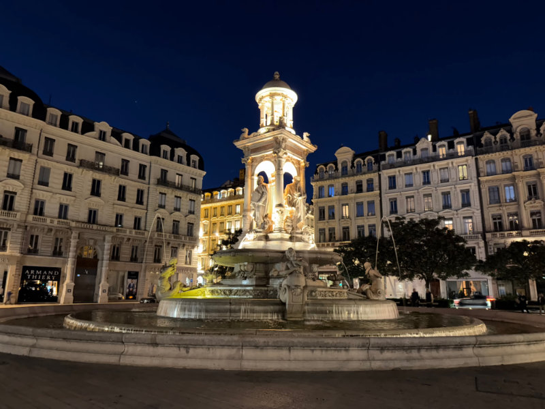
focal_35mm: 24
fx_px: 378
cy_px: 204
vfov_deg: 56.8
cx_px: 272
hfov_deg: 71.6
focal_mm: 6.8
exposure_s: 1/7
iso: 800
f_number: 1.8
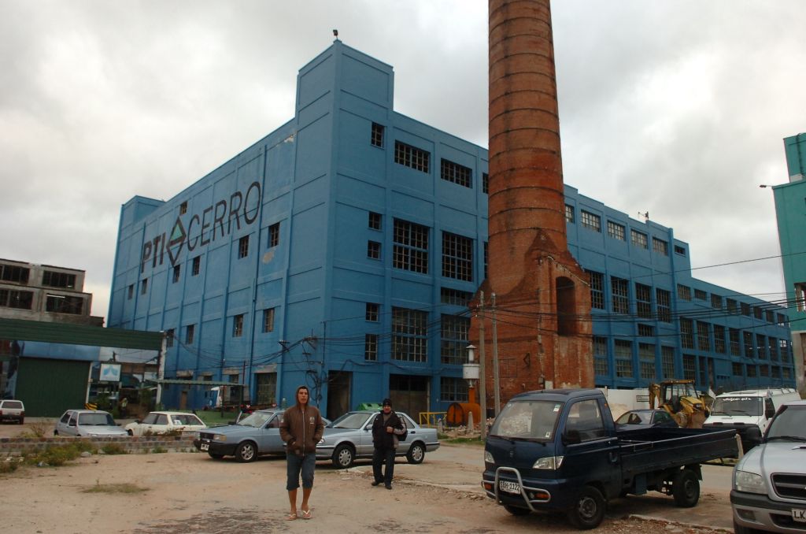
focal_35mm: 26
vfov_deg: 50.2
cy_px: 267
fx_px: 570
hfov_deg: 70.6
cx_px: 403
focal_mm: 17
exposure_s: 1/160
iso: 800
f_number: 5
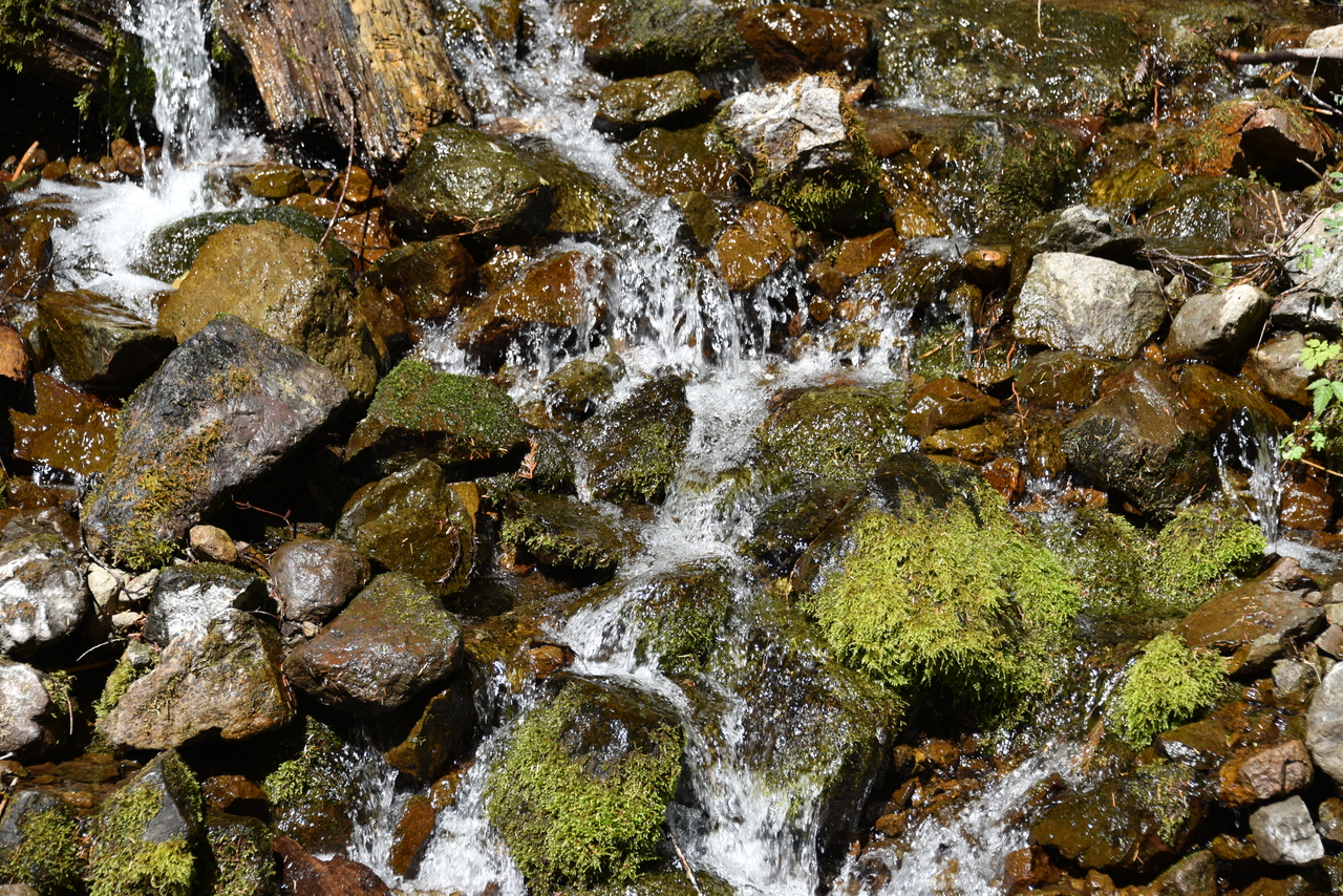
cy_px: 448
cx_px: 672
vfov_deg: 12.2
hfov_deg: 18.3
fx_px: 4179
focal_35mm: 112
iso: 100
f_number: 6.3
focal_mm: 112
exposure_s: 1/250
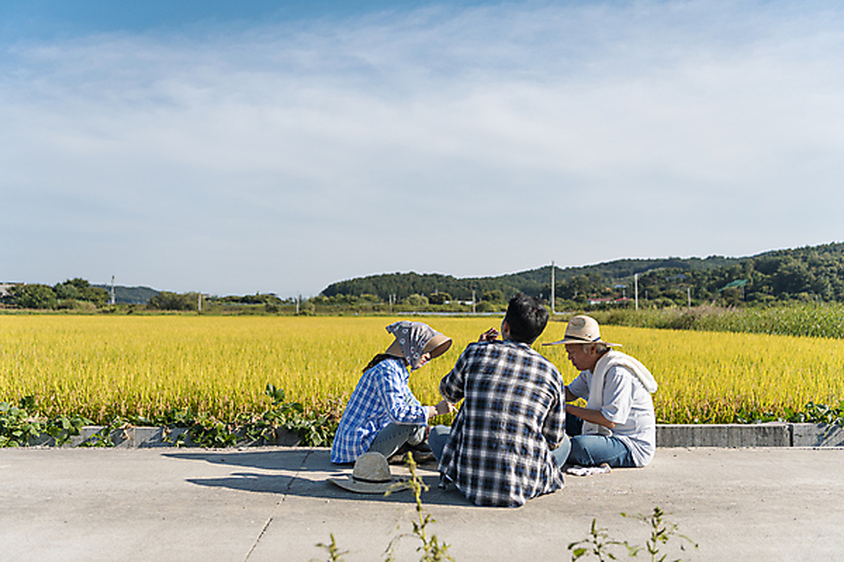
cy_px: 281
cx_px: 422
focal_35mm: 34
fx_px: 797
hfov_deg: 55.8
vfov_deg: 38.9
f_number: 2.8
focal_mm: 34
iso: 100
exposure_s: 1/3200
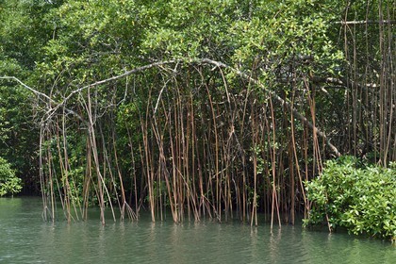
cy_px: 132
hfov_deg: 21.5
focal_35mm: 95
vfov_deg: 14.4
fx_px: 1045
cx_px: 198
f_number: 7.1
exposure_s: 1/500
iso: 400
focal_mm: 95
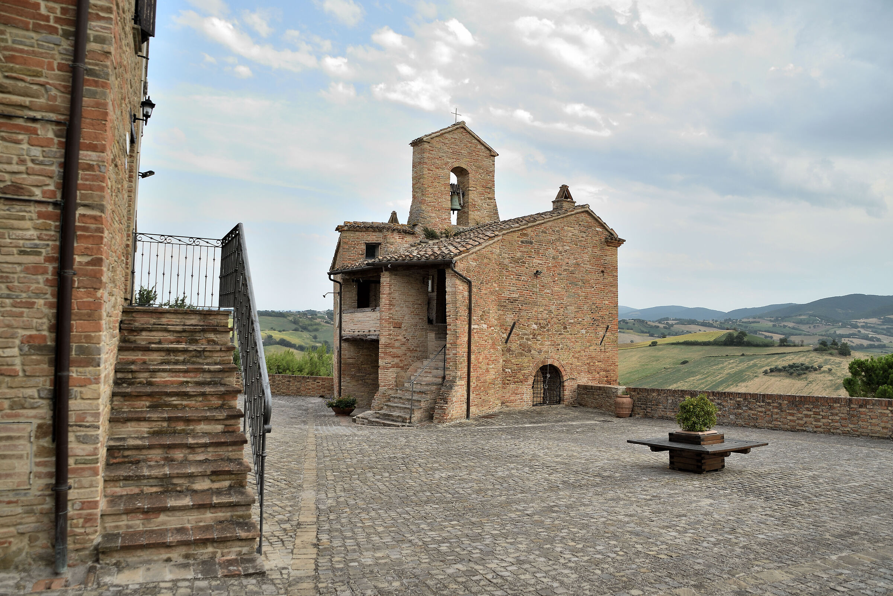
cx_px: 446
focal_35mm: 24
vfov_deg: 53.1
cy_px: 298
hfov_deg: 73.7
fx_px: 595
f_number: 5.6
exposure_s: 1/100
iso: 100
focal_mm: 16
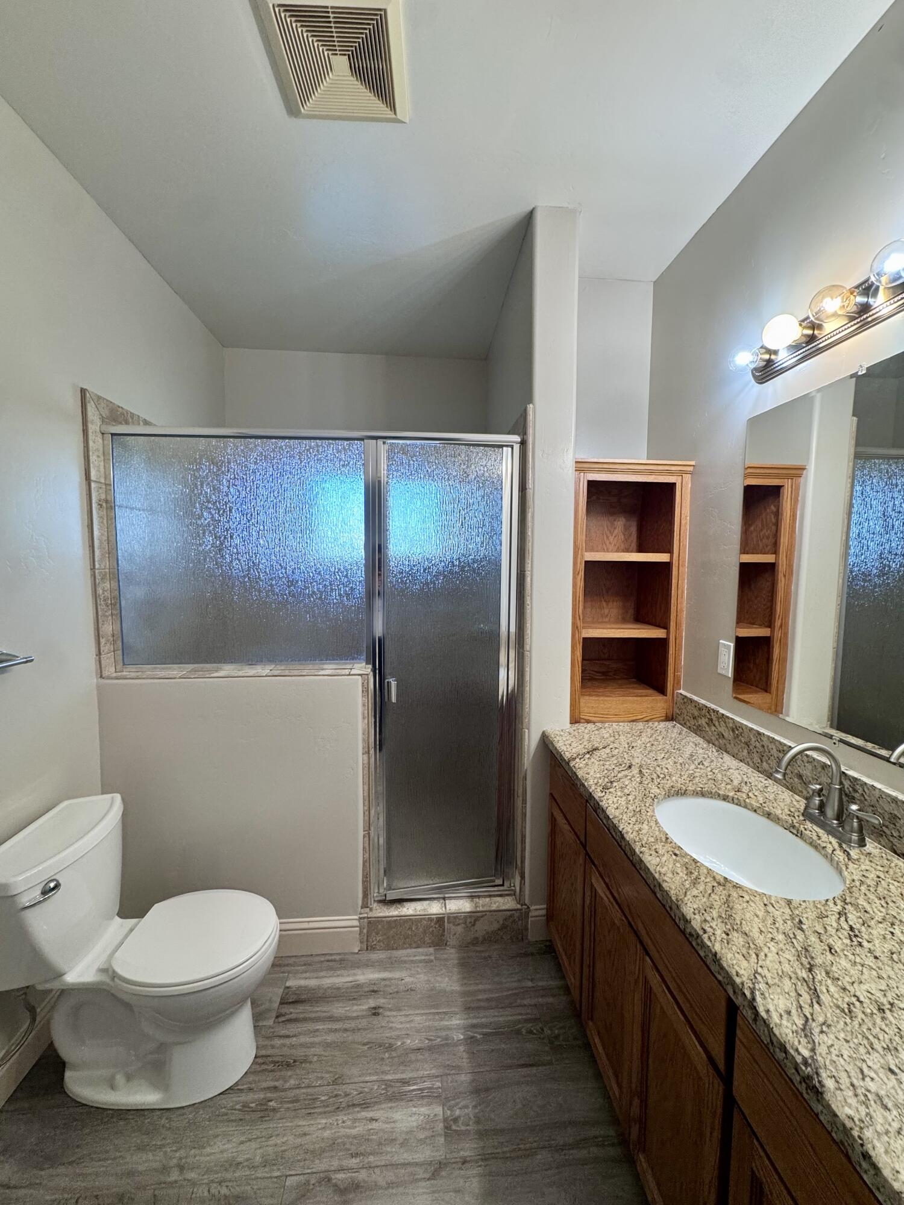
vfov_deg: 102.1
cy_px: 602
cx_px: 452
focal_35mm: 14
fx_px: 487
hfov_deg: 85.7
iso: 200
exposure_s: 1/120
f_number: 2.2
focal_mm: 2.22
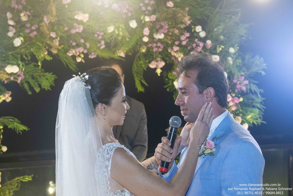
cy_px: 98
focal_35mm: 70
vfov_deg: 19.5
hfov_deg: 28.8
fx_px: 570
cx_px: 146
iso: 3200
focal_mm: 70
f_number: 5
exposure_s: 1/100
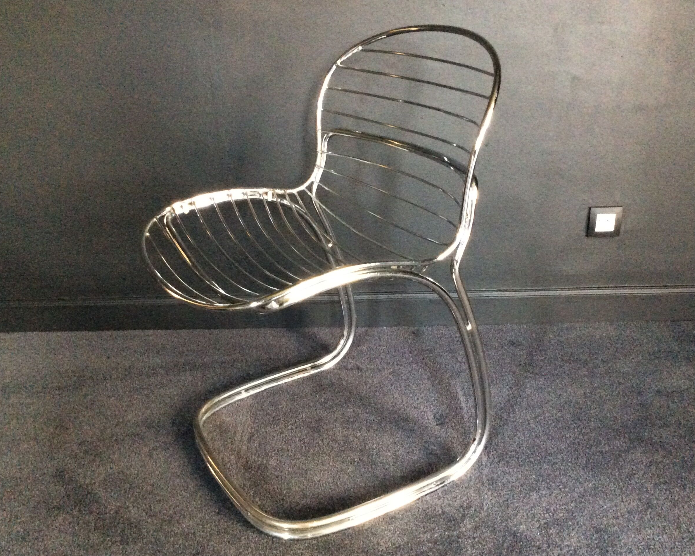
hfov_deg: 52.8
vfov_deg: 43.4
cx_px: 357
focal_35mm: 34
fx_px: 699
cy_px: 278
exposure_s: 1/17
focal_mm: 3.3
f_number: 2.4
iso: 400
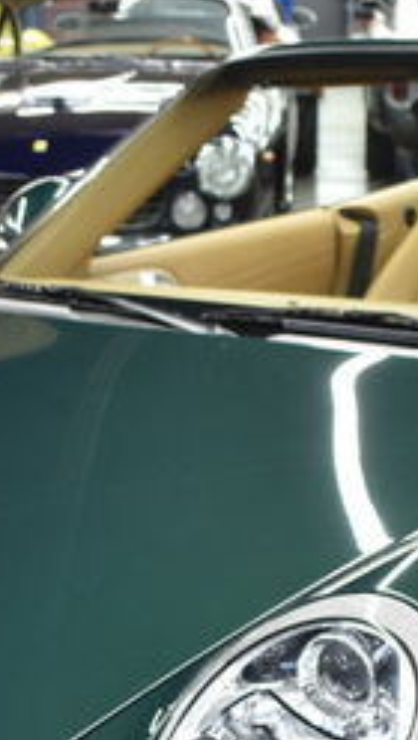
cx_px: 248
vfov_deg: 19.5
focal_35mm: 107
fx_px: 2103
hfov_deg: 11.3
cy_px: 695
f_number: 3.8
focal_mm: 22
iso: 500
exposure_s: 1/30
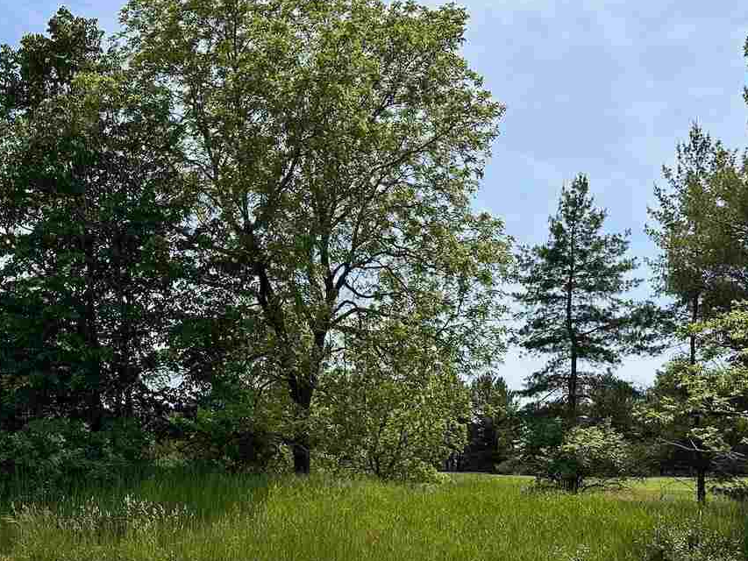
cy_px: 375
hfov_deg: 51.3
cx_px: 338
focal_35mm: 36
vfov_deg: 39.2
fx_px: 778
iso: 80
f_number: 1.78
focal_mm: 6.86
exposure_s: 1/3717
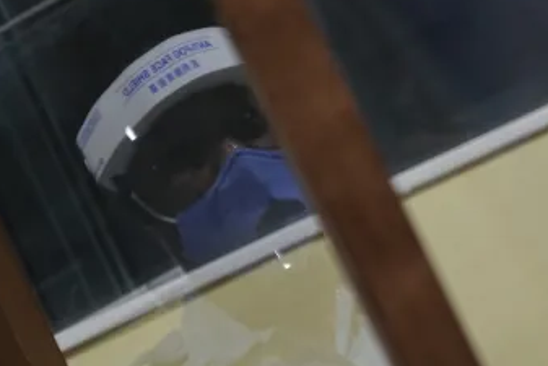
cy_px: 336
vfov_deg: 1.5
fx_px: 13720
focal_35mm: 901
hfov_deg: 2.3
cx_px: 610
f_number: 3.2
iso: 1600
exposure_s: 1/500
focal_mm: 400
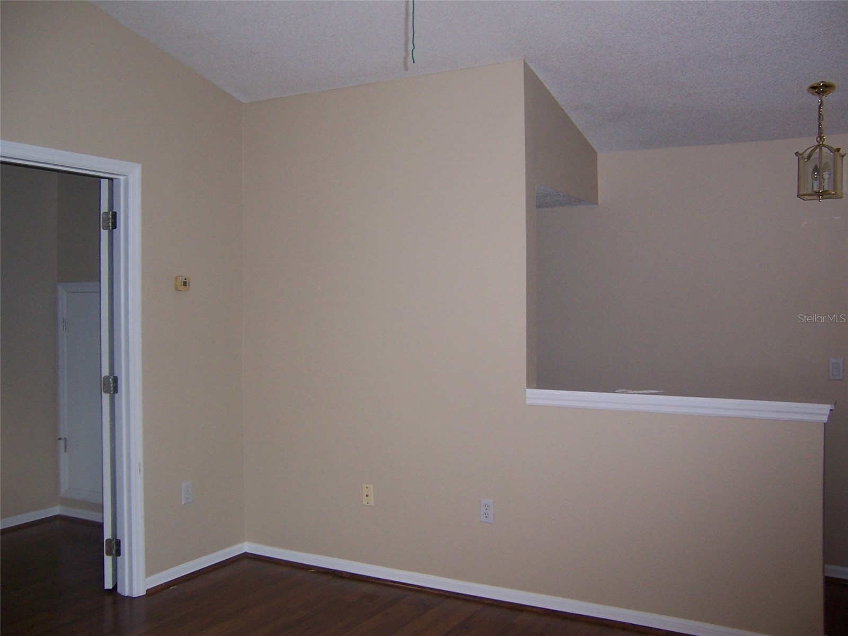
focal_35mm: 33
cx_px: 424
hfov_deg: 55.4
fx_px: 808
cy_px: 318
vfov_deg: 42.9
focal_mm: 5.5
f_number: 2.8
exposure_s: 1/60
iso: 140
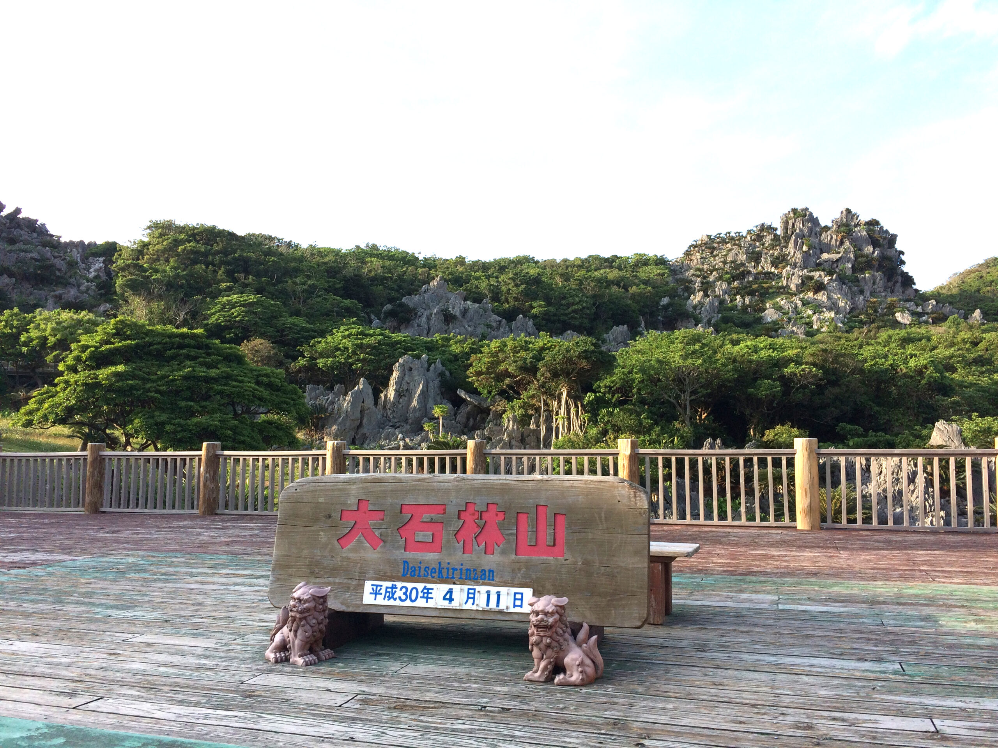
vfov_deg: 48.2
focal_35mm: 29
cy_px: 374
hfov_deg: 61.7
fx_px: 836
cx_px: 499
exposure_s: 1/838
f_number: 2.2
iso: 32
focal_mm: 4.15
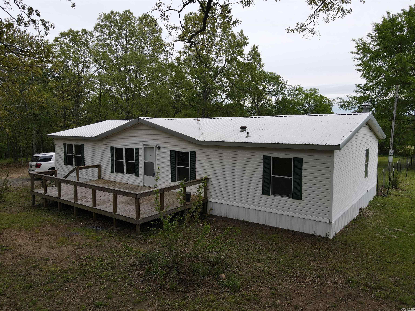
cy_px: 156
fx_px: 288
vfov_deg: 56.8
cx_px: 208
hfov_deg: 71.6
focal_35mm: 24
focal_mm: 4.5
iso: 100
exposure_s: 1/400
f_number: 2.8
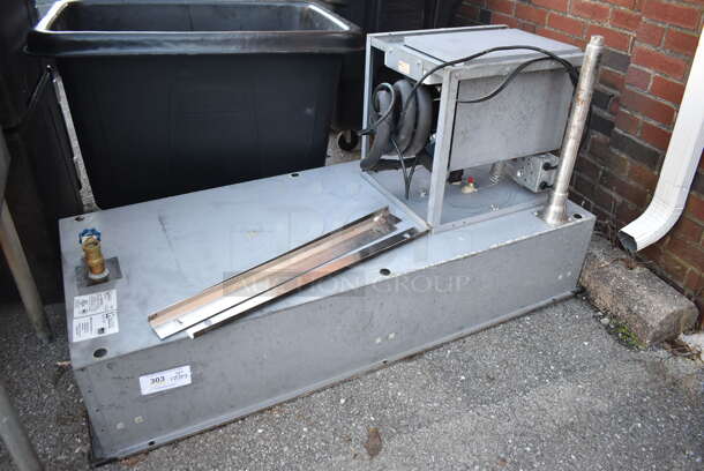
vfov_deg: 48.0
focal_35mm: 27
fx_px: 528
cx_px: 352
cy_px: 236
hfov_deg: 67.3
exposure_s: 1/200
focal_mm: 18
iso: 800
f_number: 3.5
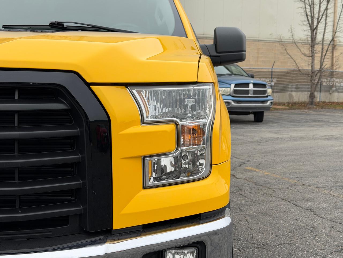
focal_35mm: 48
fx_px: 476
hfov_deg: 39.7
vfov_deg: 30.3
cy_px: 129
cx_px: 172
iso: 64
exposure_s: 1/2577
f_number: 1.78
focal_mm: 6.76
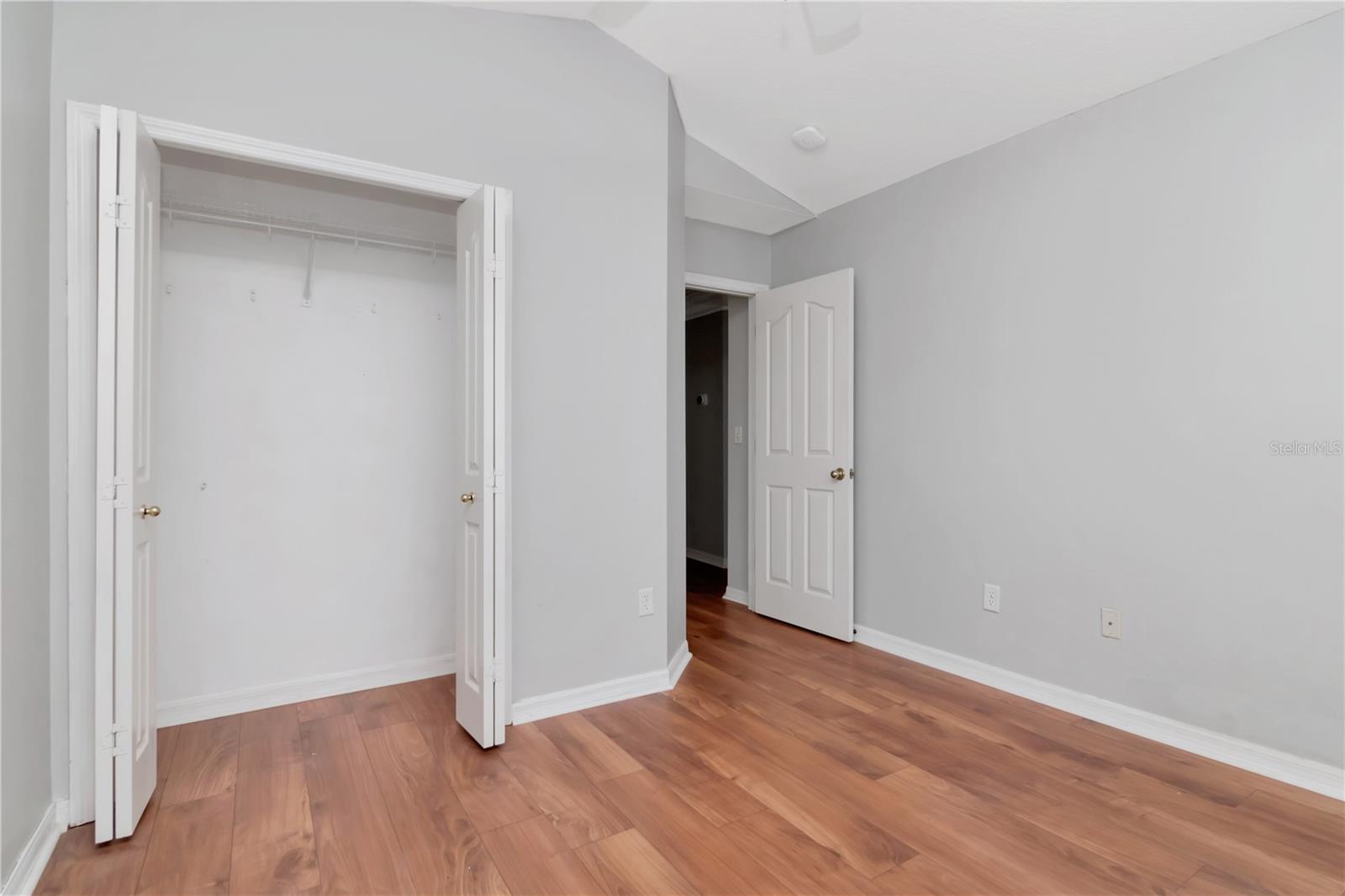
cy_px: 448
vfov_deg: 72.0
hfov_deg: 95.0
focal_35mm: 16
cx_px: 672
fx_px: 616
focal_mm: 11
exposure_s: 1/125
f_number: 11
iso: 800
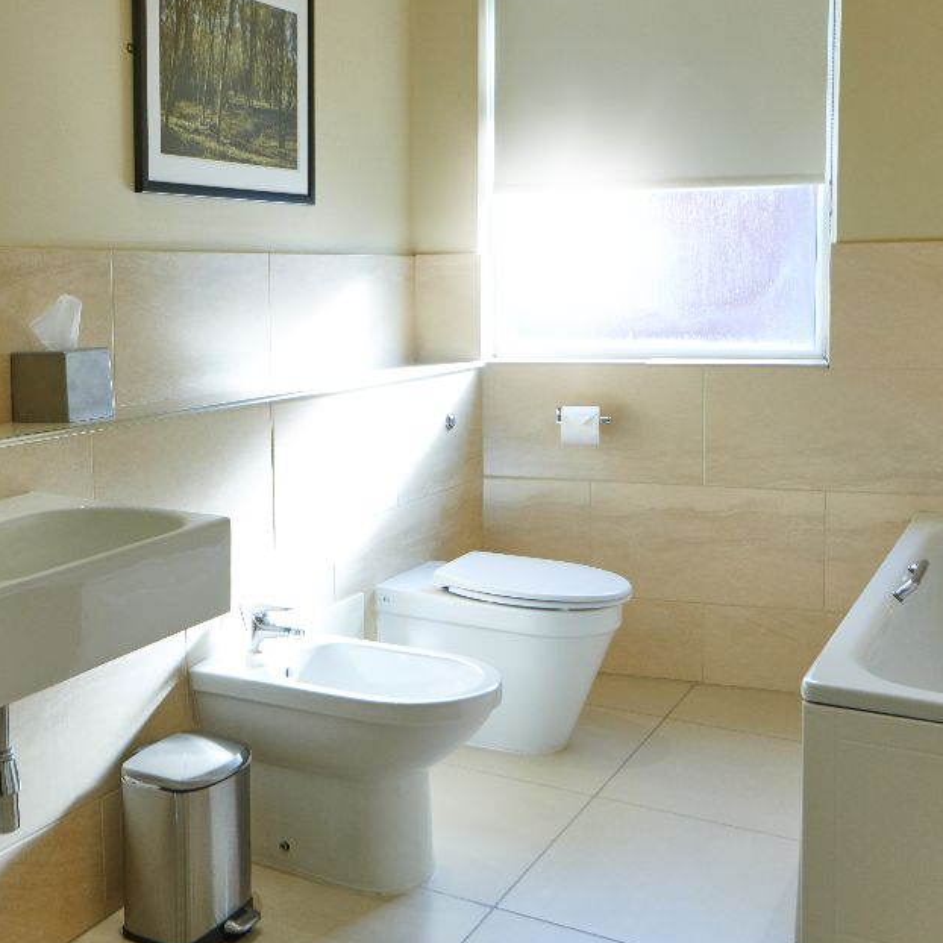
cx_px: 252
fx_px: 1264
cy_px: 400
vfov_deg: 40.8
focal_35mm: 41
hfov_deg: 39.9
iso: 500
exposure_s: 1/50
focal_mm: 25
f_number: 9
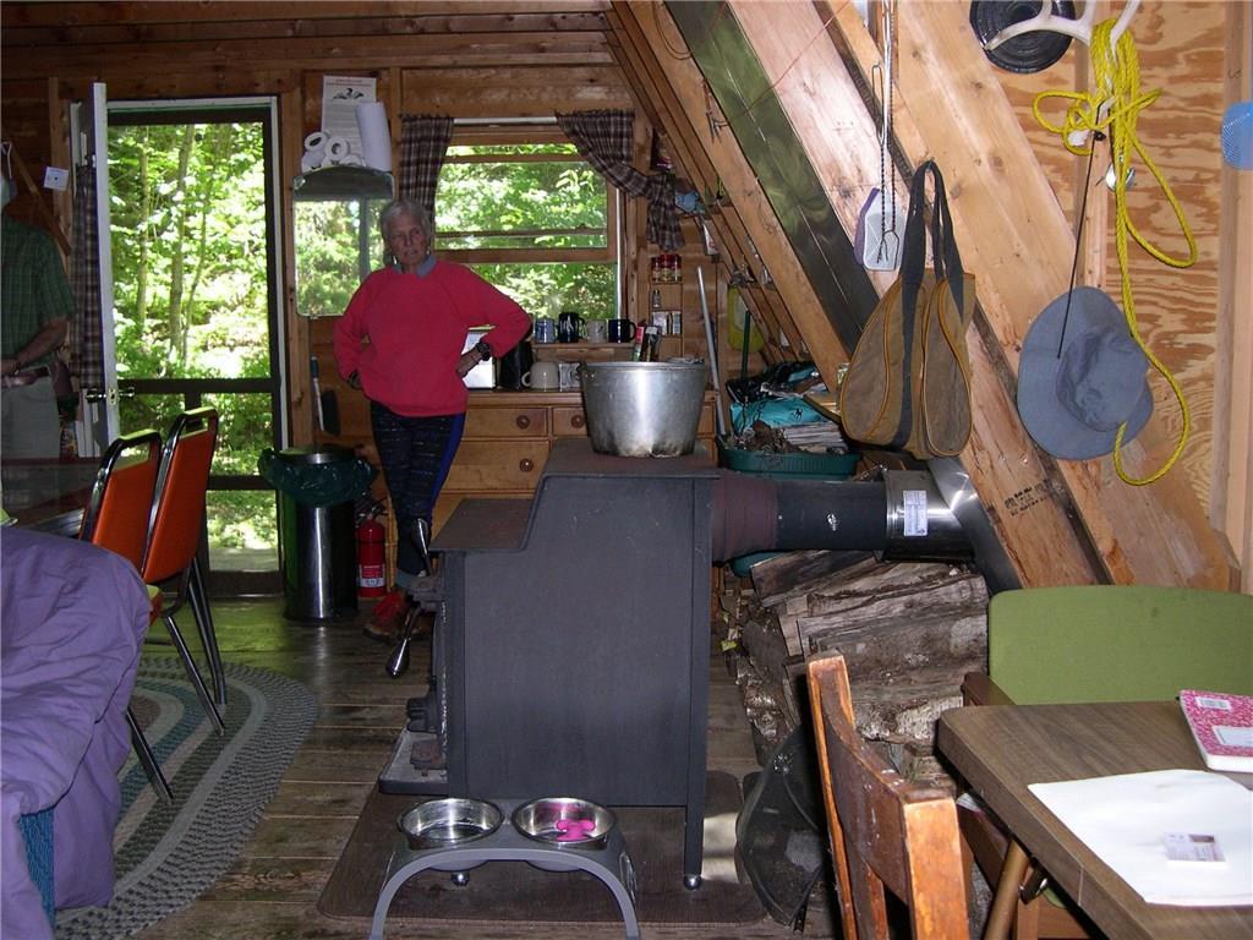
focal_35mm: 38
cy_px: 470
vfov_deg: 37.7
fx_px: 1375
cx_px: 626
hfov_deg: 49.0
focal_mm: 8
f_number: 2.8
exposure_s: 1/60
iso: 211
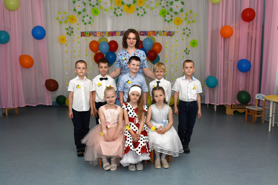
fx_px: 266
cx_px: 139
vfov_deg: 38.4
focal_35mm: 34
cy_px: 92
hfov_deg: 55.1
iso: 800
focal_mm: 23
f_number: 10
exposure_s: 1/200
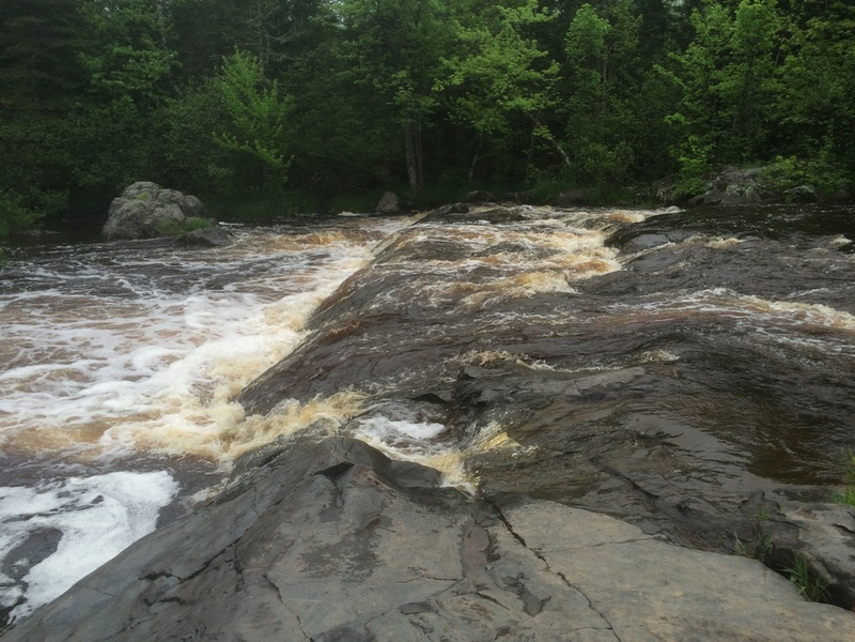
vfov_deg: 48.2
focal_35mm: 29
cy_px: 321
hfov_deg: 61.7
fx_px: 716
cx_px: 428
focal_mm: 4.15
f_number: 2.2
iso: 50
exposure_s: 1/120
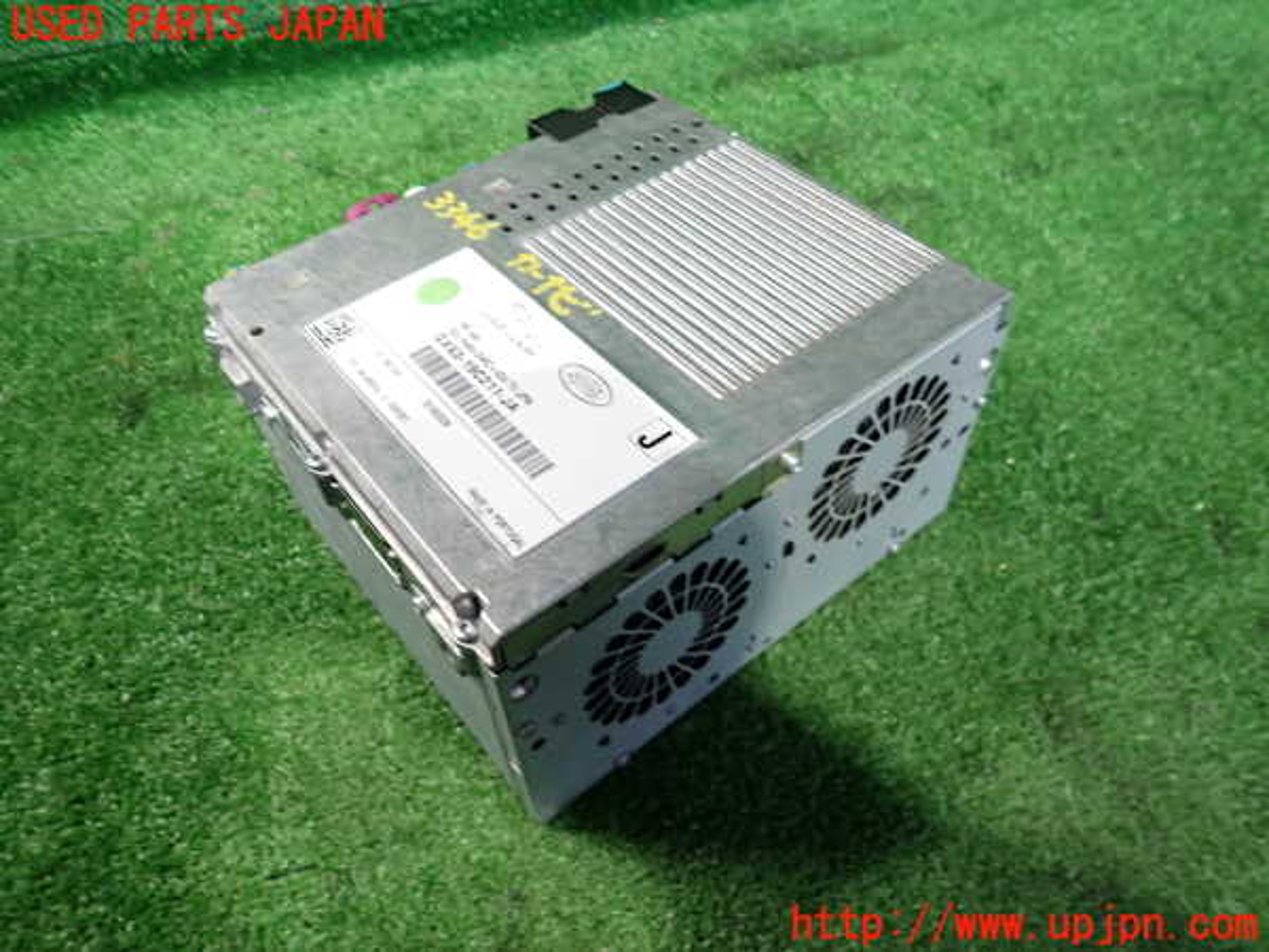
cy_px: 476
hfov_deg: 69.4
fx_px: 916
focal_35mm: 25
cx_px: 634
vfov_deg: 54.9
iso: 400
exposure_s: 1/30
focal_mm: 4.5
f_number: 2
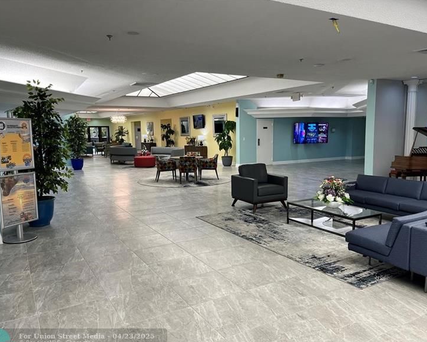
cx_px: 222
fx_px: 354
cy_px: 175
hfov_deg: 62.2
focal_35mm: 28
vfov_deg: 51.5
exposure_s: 1/120
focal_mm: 5.1
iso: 100
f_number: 1.6
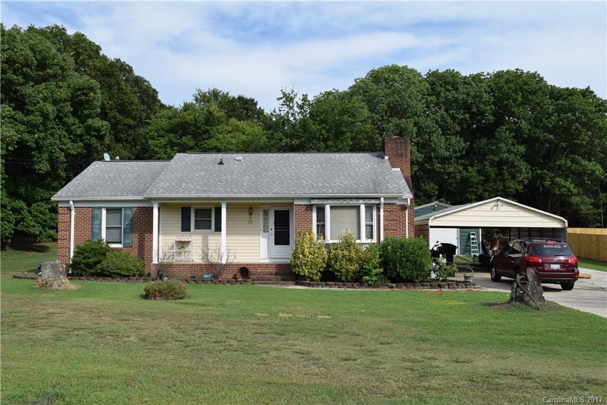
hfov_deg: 57.2
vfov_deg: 39.9
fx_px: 556
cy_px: 202
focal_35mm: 33
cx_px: 304
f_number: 10
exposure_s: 1/400
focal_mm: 22
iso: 200
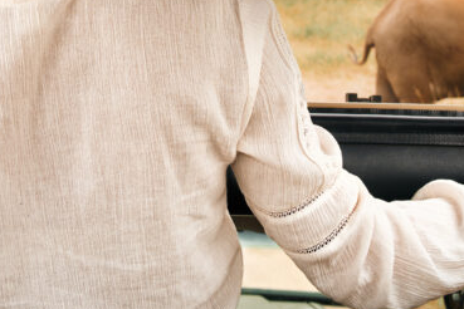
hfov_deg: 21.0
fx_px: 1250
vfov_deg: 13.7
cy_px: -70
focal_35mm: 97
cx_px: 196
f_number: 7.1
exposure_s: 1/100
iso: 100
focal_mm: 35
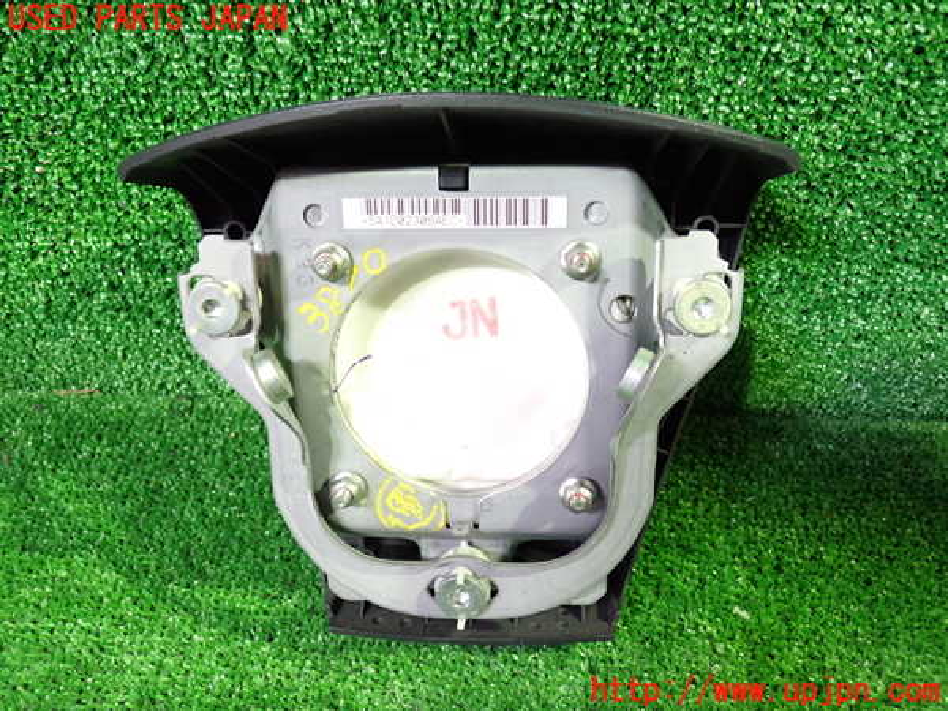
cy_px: 356
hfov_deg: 60.0
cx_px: 474
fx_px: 822
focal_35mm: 30
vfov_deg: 46.8
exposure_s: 1/30
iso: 800
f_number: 2.3
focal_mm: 5.4
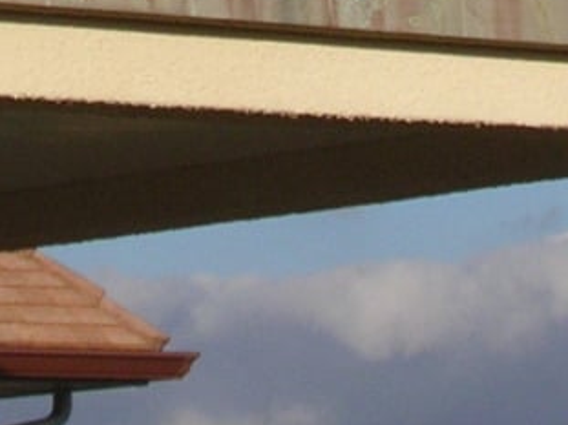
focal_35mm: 352
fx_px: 5774
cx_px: -131
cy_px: -385
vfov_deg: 4.2
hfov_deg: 5.6
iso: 100
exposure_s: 1/950
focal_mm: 11.6
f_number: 3.9
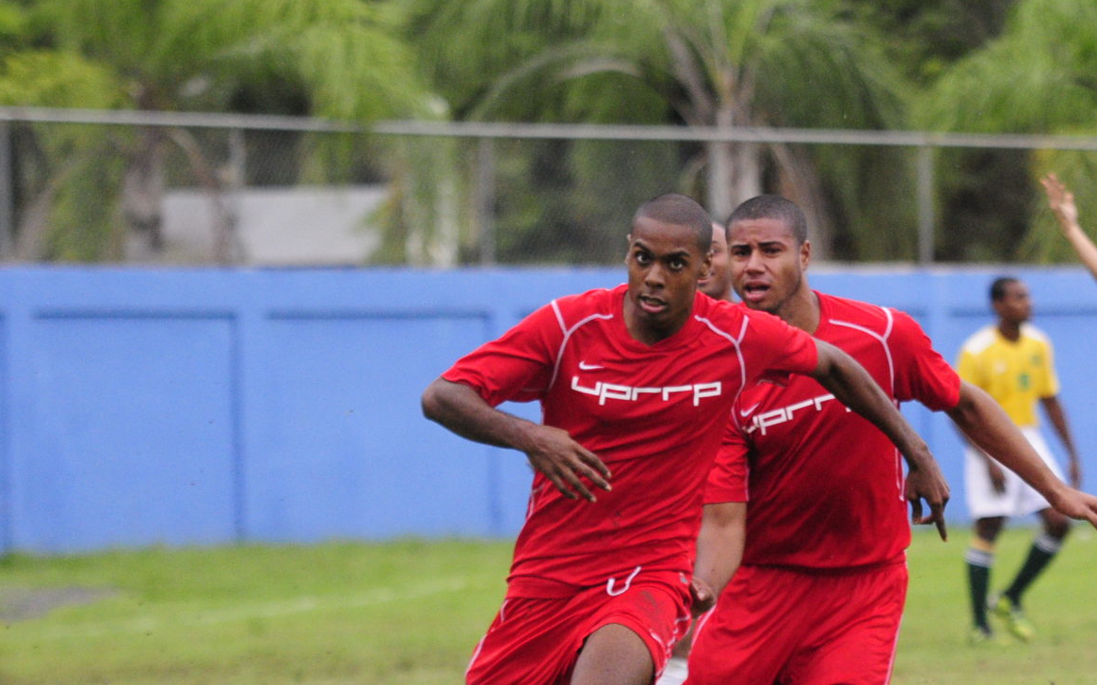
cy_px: 442
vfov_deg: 4.7
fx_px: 8427
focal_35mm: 282
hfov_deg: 7.4
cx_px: 779
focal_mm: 105
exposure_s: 1/2000
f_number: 2.8
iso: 1250
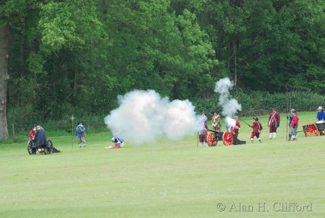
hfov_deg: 3.4
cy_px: 109
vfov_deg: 2.3
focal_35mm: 600
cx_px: 162
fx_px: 5421
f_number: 5.6
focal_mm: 400
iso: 640
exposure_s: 1/500
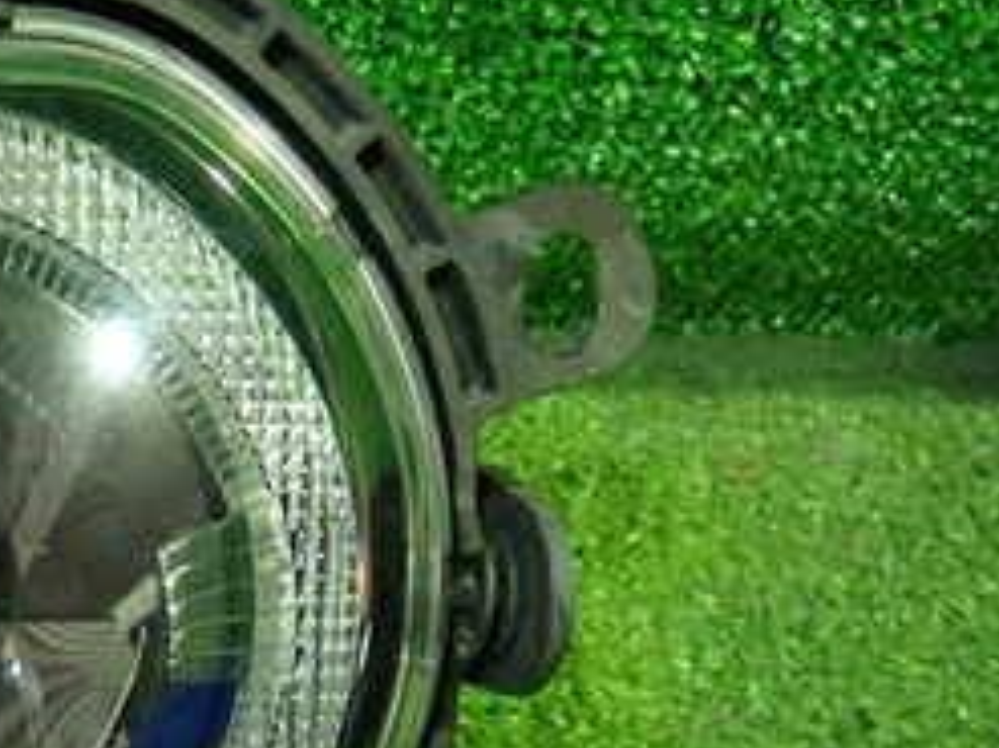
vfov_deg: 19.8
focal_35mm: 73
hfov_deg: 25.0
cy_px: 663
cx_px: -81
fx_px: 2106
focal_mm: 5.4
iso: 800
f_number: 2.3
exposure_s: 1/30
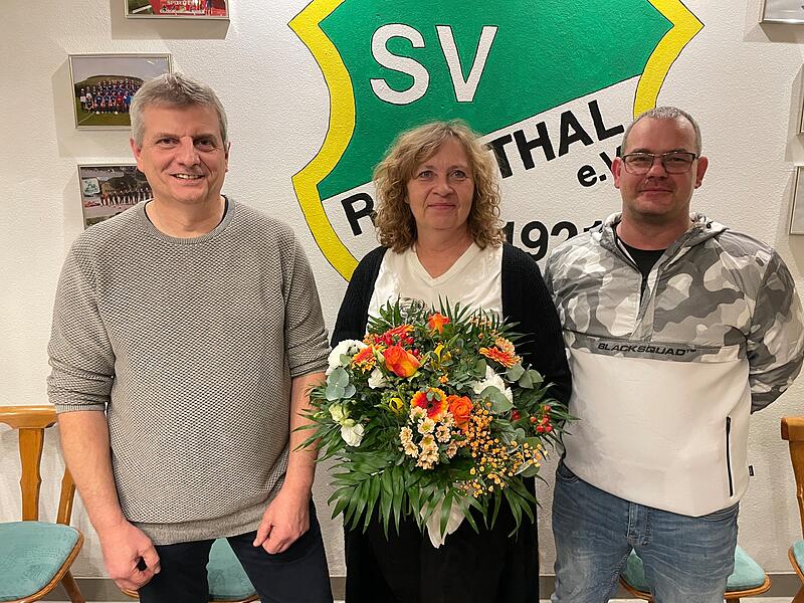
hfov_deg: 67.3
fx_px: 604
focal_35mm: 26
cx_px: 402
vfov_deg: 53.1
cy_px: 302
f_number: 1.6
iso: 250
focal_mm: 4.2
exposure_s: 1/50
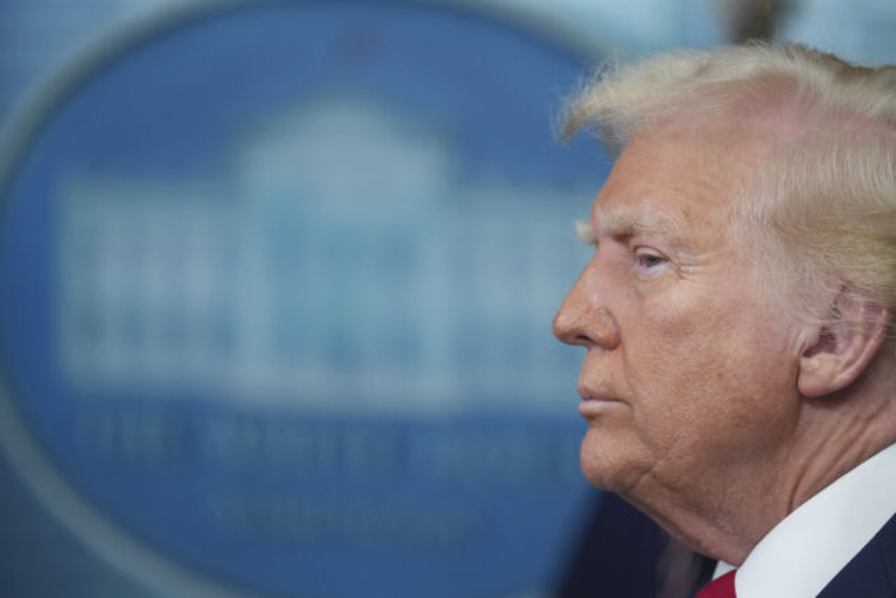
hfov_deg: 10.3
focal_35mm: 200
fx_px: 4979
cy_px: 299
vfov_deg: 6.9
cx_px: 448
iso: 3200
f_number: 2.8
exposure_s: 1/1000
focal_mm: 200
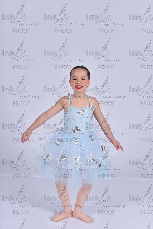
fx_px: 255
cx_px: 76
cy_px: 114
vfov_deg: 48.4
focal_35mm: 40
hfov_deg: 33.4
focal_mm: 40
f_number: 8
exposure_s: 1/200
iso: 250
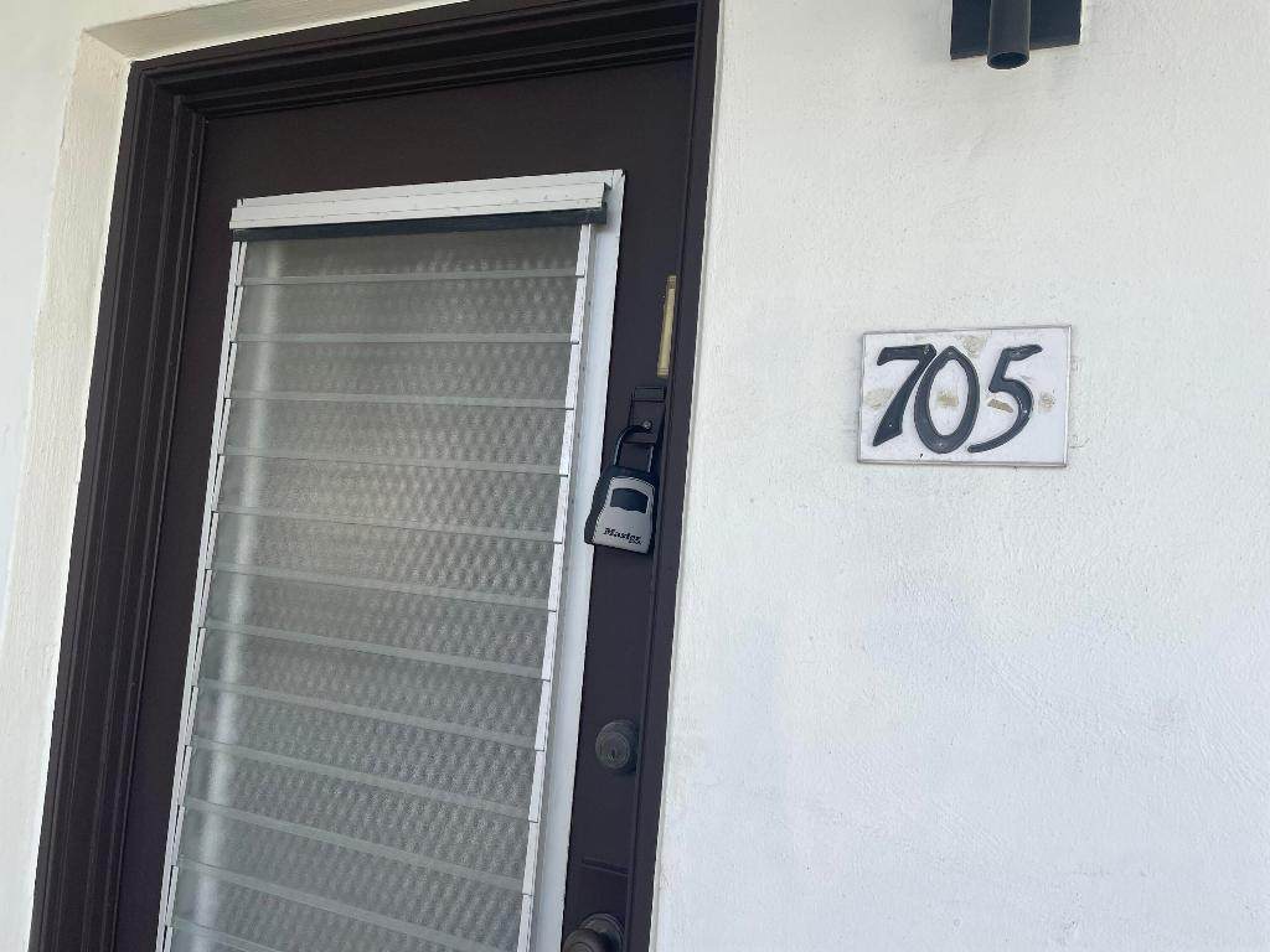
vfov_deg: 53.1
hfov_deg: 67.3
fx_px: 954
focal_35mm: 26
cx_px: 635
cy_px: 476
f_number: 1.6
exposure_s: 1/917
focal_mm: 4.2
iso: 32
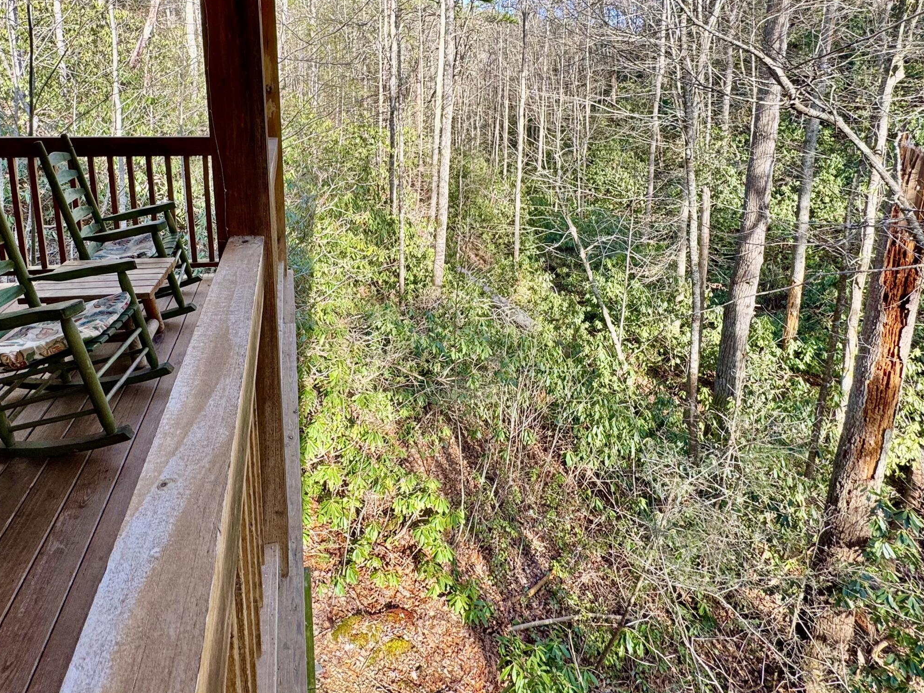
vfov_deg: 60.7
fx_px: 561
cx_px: 384
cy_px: 192
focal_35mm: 21
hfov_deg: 78.3
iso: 64
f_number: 2.2
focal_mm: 2.22
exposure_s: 1/99
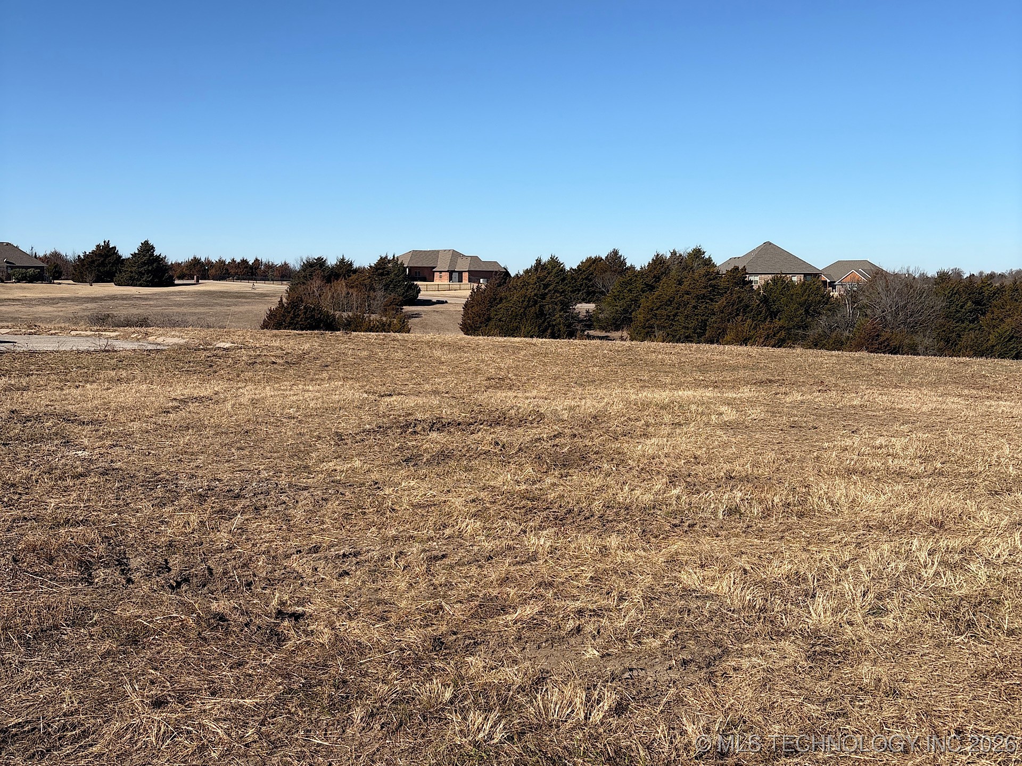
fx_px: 768
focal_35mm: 26
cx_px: 511
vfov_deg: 53.1
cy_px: 383
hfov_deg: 67.3
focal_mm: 5.96
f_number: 1.6
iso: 50
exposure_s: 1/4950
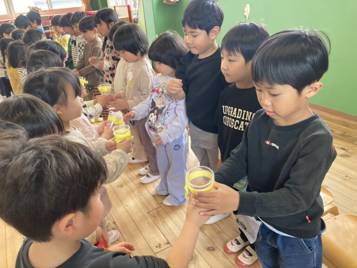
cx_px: 178
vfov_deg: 49.7
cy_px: 134
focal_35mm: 28
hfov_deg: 63.4
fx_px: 289
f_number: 1.8
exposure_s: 1/60
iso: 100
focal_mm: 3.99
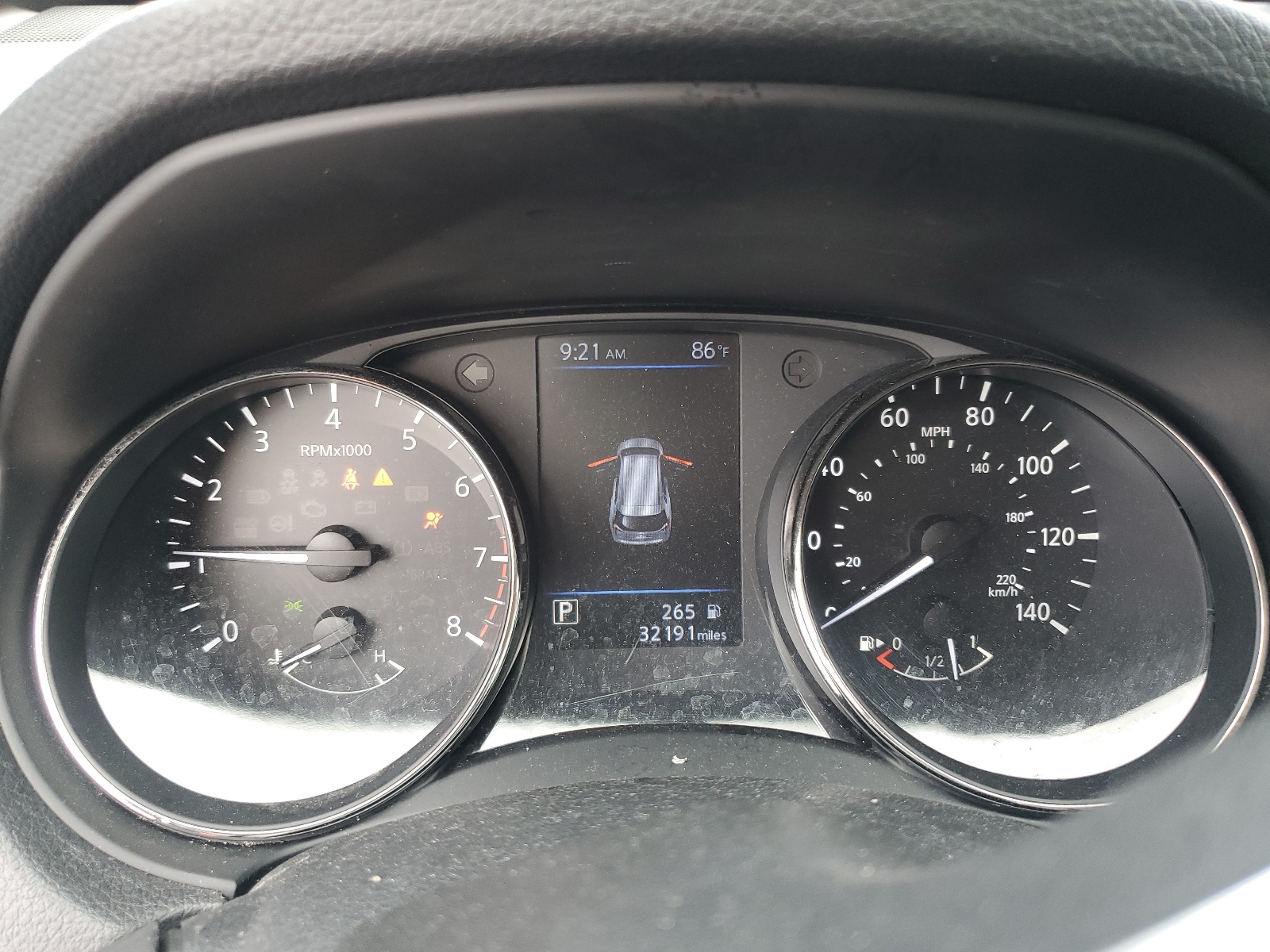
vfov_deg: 53.1
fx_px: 954
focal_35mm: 26
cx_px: 635
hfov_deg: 67.3
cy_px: 476
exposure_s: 1/120
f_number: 1.5
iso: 93
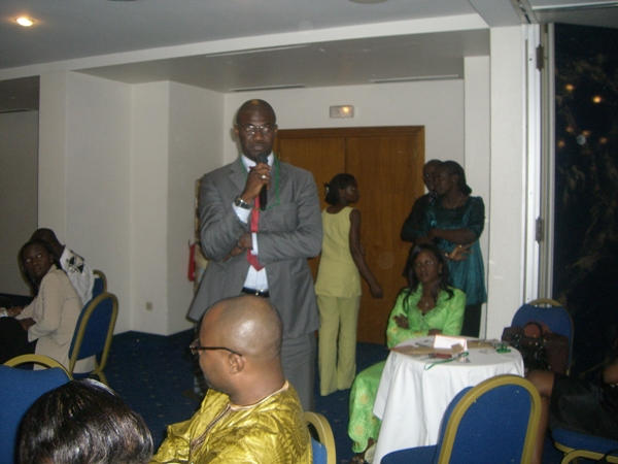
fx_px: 678
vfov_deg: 37.7
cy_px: 232
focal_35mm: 38
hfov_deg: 49.0
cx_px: 309
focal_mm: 6.2
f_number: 2.7
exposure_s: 1/60
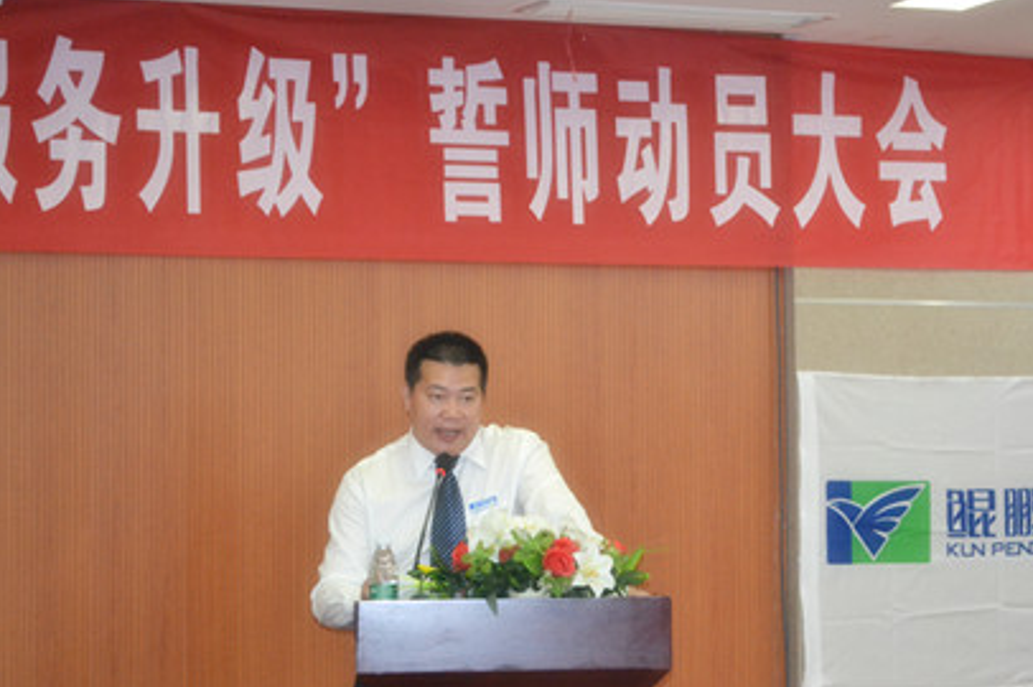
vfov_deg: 13.4
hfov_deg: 20.1
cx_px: 613
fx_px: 2913
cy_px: 383
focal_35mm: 102
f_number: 5.6
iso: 3200
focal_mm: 55
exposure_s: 1/60
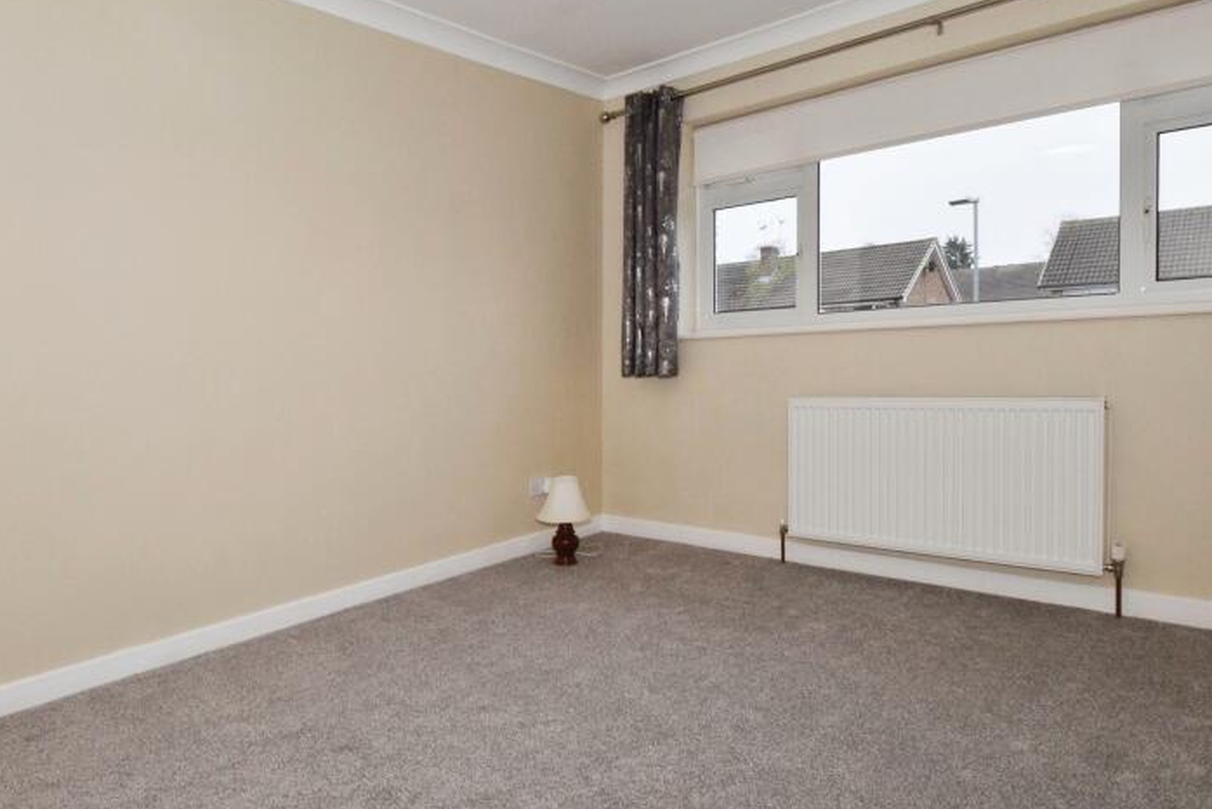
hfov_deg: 78.1
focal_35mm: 22
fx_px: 741
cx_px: 521
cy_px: 376
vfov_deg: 57.2
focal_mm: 10
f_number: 13
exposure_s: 1/60
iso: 1000
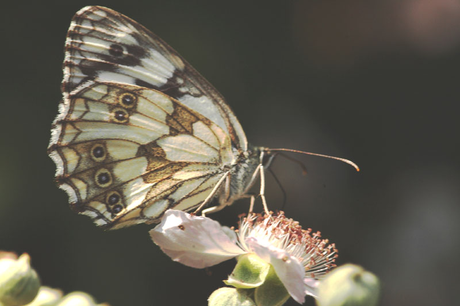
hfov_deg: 13.1
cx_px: 230
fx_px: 2011
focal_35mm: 158
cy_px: 153
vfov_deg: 8.7
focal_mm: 105
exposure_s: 1/125
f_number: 6.7
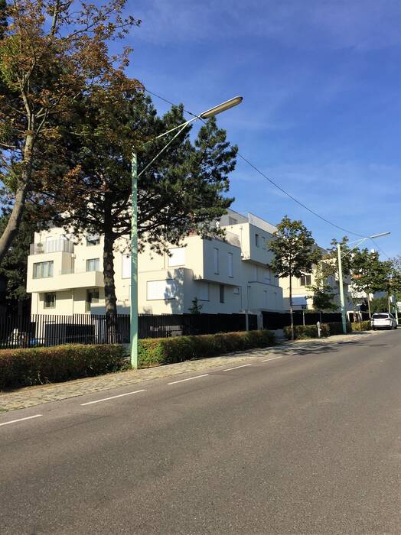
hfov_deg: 48.2
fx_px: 448
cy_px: 268
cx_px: 200
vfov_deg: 61.7
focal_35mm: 29
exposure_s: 1/2326
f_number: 2.2
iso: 32
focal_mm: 4.15
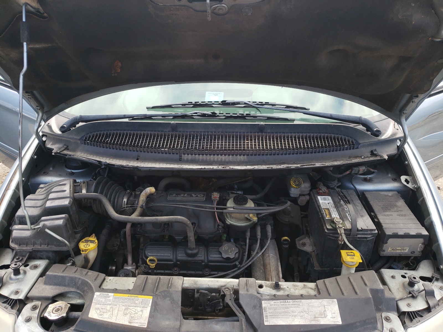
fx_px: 333
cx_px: 222
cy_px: 166
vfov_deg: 53.1
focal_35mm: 26
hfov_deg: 67.3
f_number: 1.5
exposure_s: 1/370
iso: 50
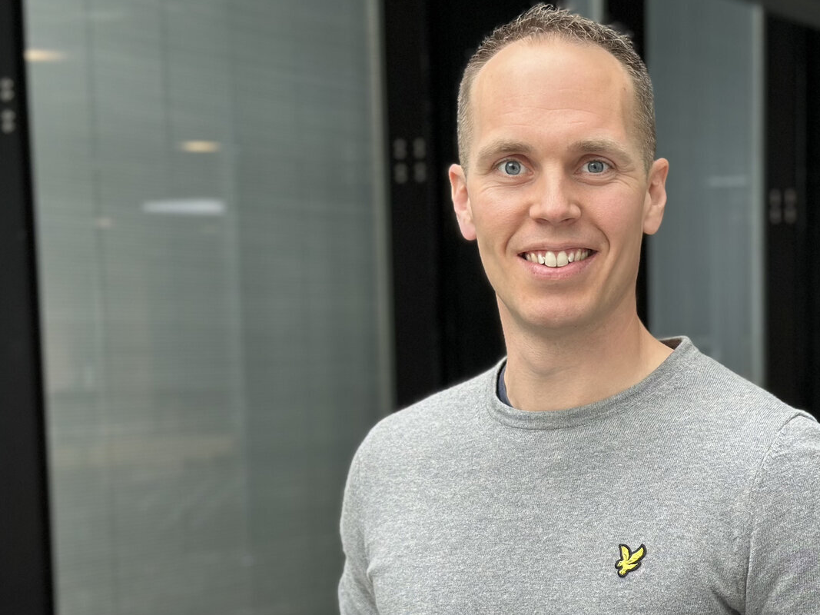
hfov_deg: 21.6
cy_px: 544
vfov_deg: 16.2
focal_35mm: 90
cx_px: 621
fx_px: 2132
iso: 64
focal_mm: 6.86
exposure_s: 1/167
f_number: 1.78
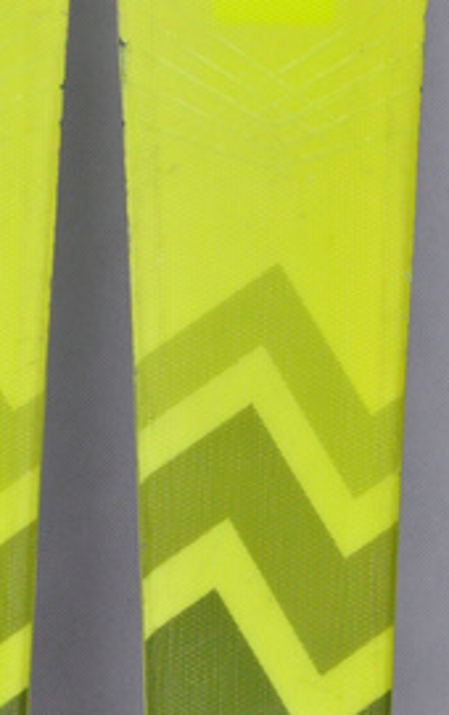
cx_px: 91
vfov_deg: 7.9
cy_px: 245
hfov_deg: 4.9
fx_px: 5191
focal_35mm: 266
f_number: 9.5
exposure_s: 1/125
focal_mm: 105
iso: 3200
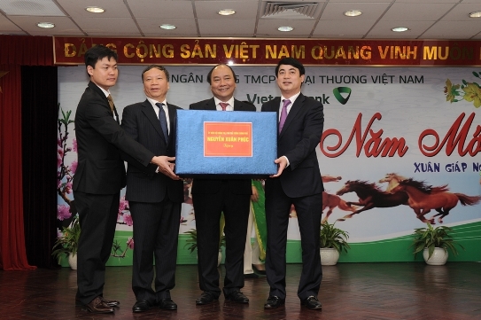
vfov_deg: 33.3
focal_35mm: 40
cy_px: 160
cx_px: 240
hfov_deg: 48.5
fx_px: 534
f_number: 5.6
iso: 400
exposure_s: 1/60
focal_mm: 40
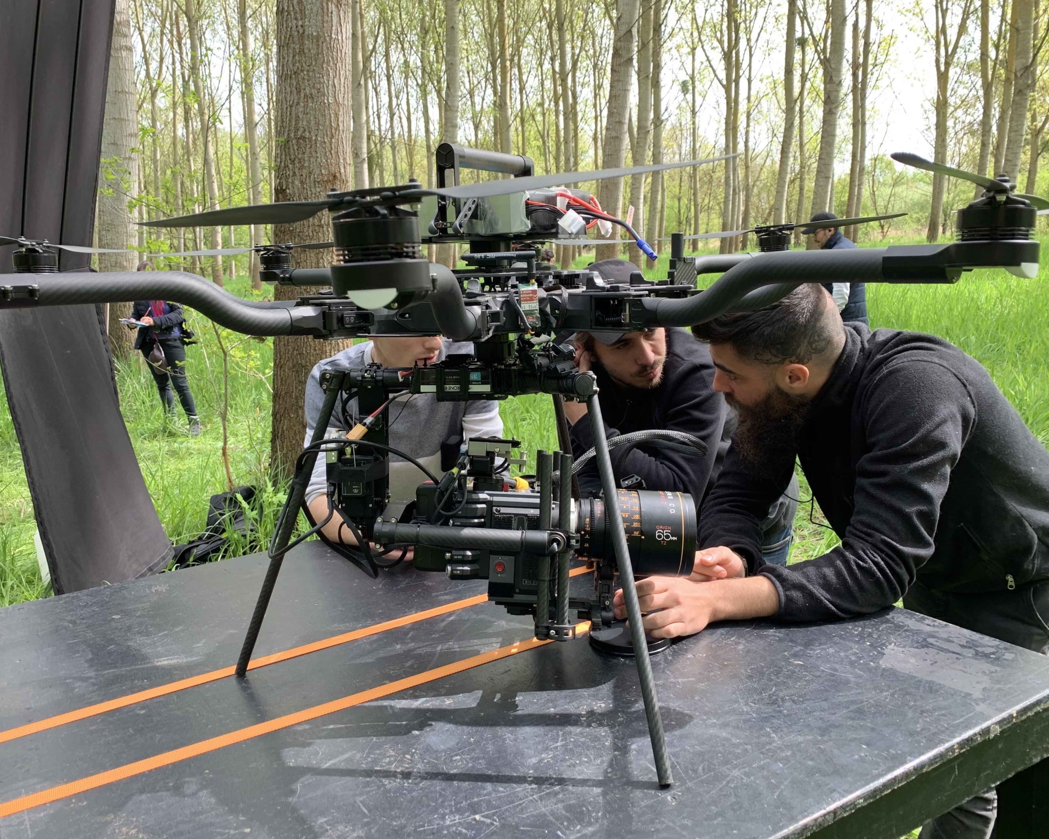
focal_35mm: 29
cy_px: 409
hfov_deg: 60.4
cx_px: 507
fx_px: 900
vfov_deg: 50.0
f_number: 1.8
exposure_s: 1/121
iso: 25
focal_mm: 4.25
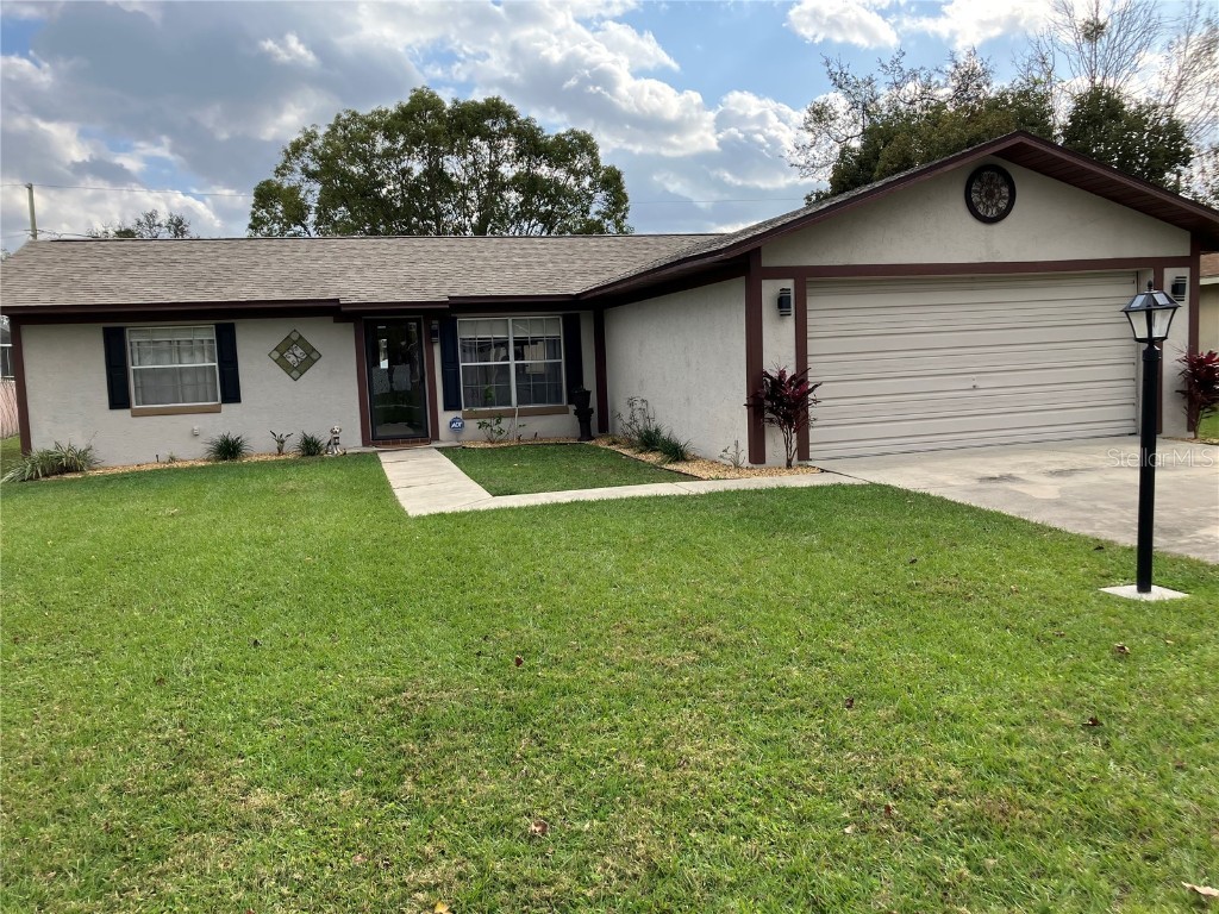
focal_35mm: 28
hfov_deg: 63.4
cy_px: 457
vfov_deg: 49.7
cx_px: 610
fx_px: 986
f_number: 1.8
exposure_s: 1/883
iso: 32
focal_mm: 3.99
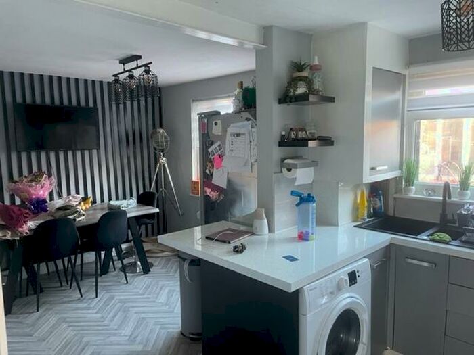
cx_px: 237
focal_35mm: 26
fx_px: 356
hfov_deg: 67.3
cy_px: 178
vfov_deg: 53.1
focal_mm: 4.2
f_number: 1.6
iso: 250
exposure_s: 1/60
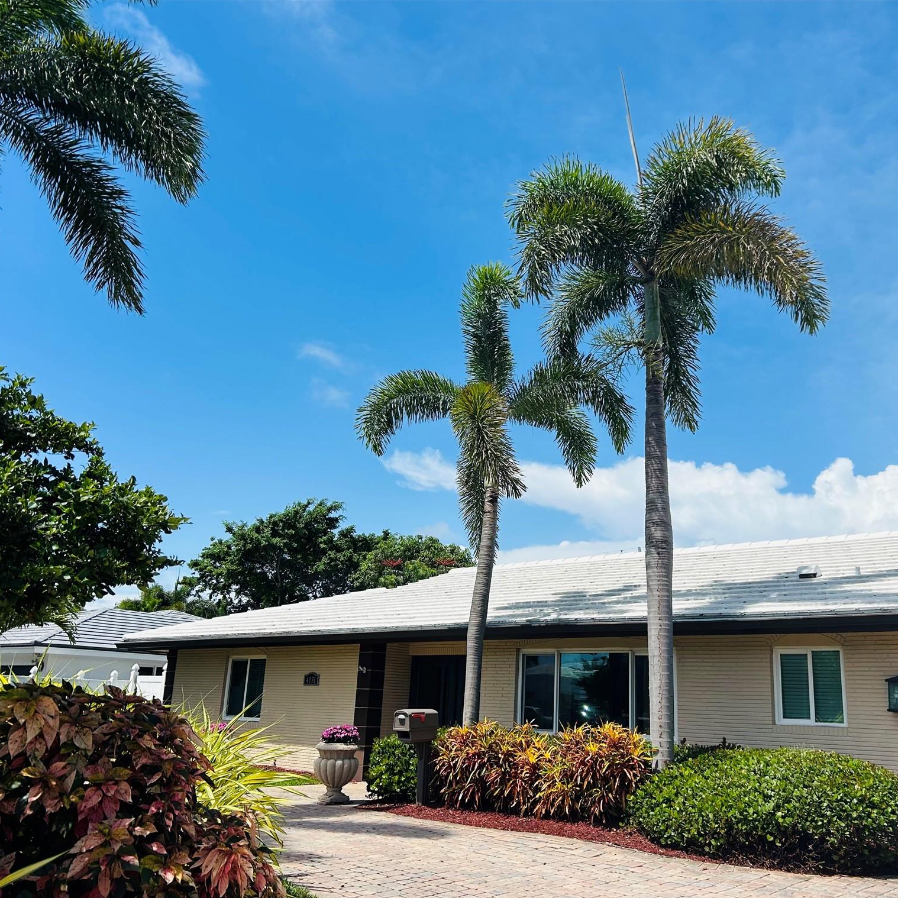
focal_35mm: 31
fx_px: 910
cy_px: 454
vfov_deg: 52.5
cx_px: 516
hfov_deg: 52.3
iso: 50
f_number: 1.5
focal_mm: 5.7
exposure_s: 1/6211
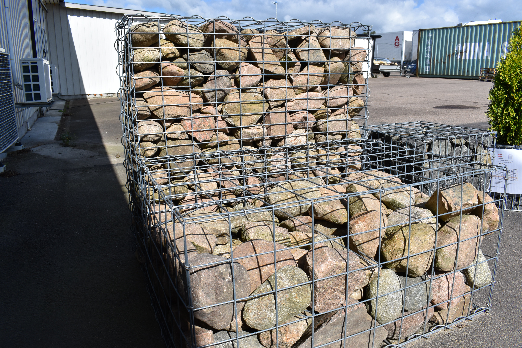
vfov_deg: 47.9
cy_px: 174
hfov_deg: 67.4
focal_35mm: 27
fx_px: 391
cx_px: 261
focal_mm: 18
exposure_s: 1/400
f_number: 10
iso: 200
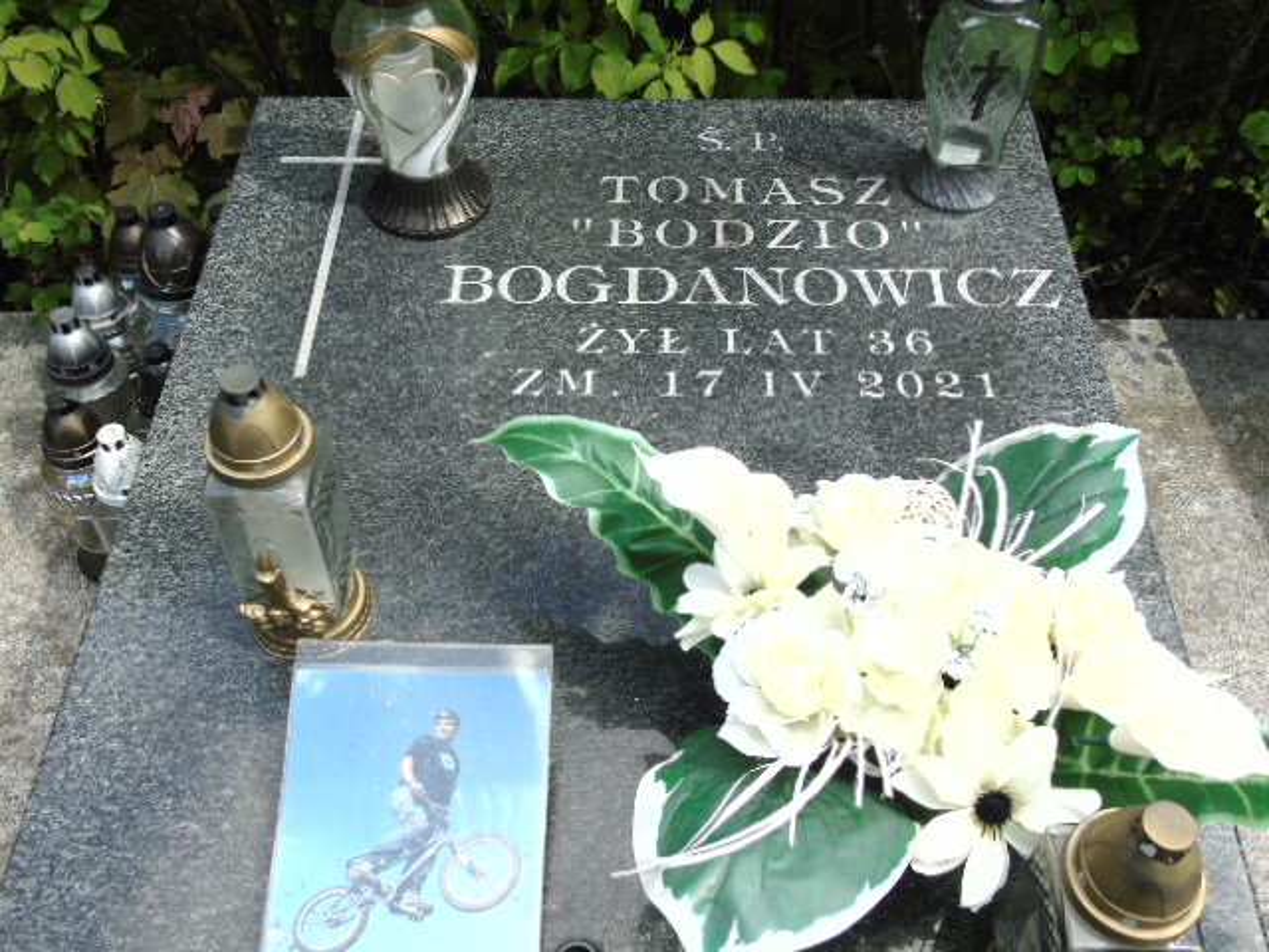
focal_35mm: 34
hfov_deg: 54.0
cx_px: 634
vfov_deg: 41.8
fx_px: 1246
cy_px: 476
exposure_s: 1/250
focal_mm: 6.1
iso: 80
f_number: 3.8
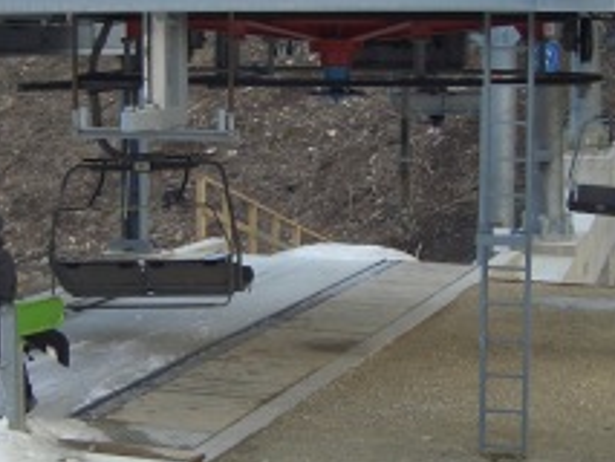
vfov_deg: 16.8
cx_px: 295
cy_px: 231
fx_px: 1564
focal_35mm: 88
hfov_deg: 22.2
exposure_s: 1/80
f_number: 2.8
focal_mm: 8
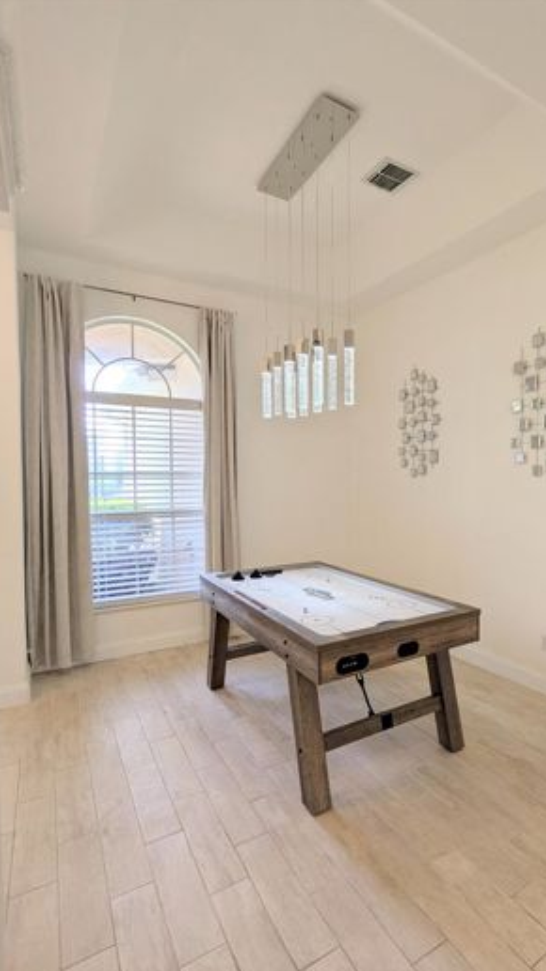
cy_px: 491
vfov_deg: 92.7
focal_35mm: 18
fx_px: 464
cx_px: 360
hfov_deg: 59.7
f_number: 2.2
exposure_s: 1/120
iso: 71
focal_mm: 2.35
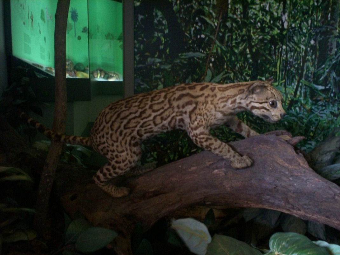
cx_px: 170
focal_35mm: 36
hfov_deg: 51.3
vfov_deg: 39.7
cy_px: 128
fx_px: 354
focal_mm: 6
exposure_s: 1/5.66
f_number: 4.5
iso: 200
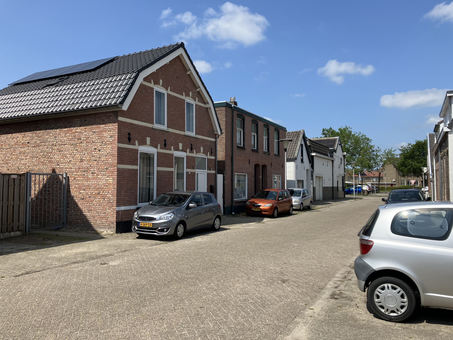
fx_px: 366
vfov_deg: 49.7
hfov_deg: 63.4
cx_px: 226
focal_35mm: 28
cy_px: 170
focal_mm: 3.99
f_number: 1.8
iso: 32
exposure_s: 1/2024
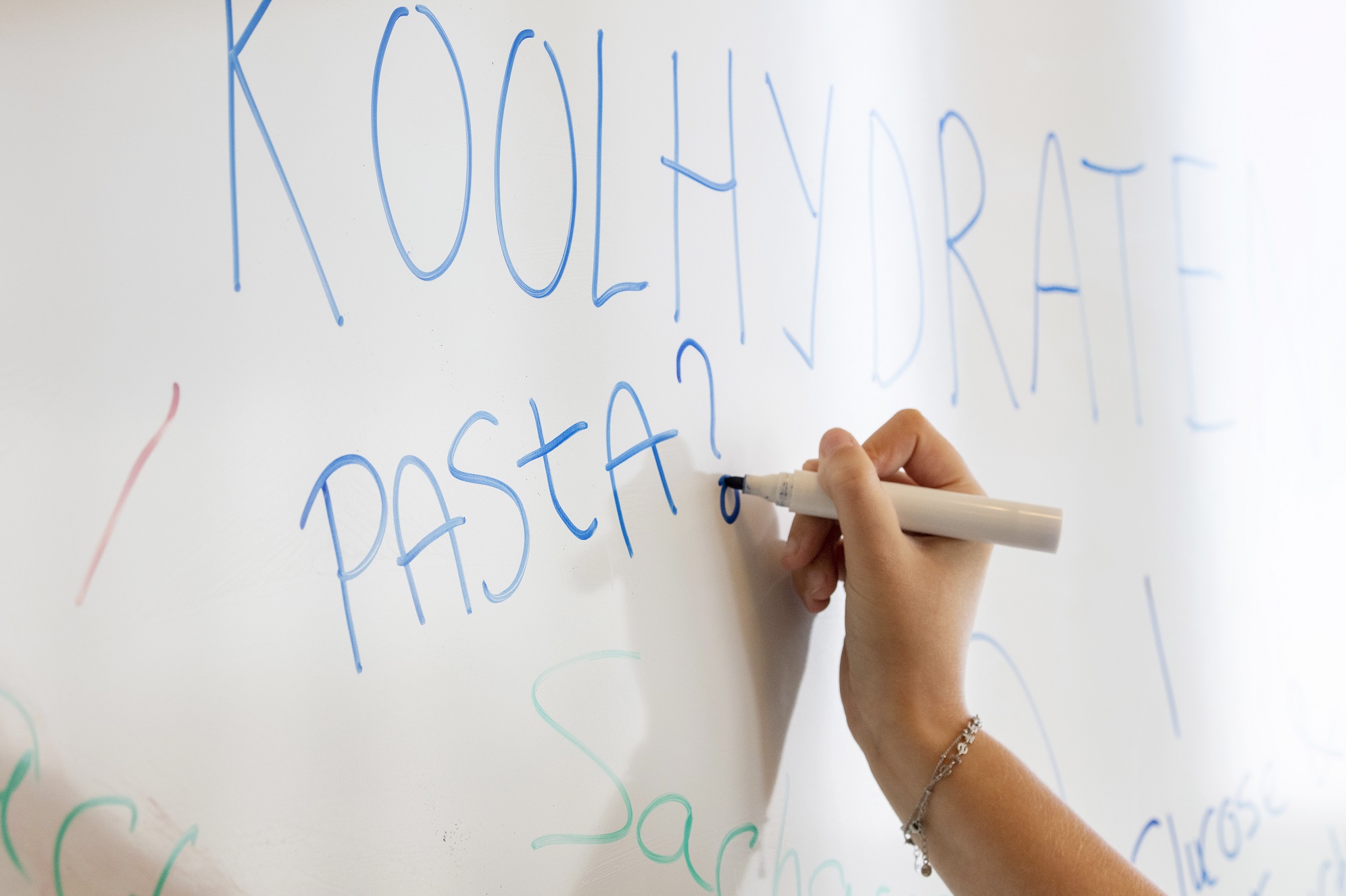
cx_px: 528
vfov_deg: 11.1
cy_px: 433
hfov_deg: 16.6
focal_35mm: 123
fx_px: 4597
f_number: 8
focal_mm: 98
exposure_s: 1/320
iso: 800
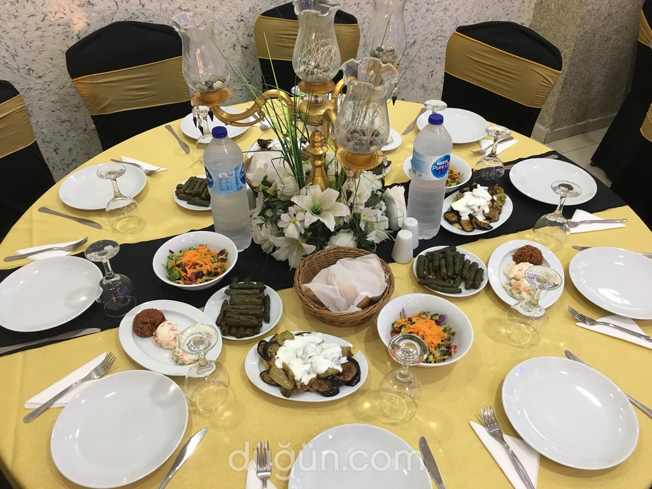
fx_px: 546
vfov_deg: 48.2
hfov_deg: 61.7
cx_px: 326
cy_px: 244
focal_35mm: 29
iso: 64
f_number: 2.2
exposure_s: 1/17
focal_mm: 4.15
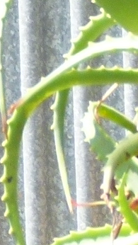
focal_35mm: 999
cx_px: -602
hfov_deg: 1.2
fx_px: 6489
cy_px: -360
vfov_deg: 2.1
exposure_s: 1/160
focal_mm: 22.2
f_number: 4
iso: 100
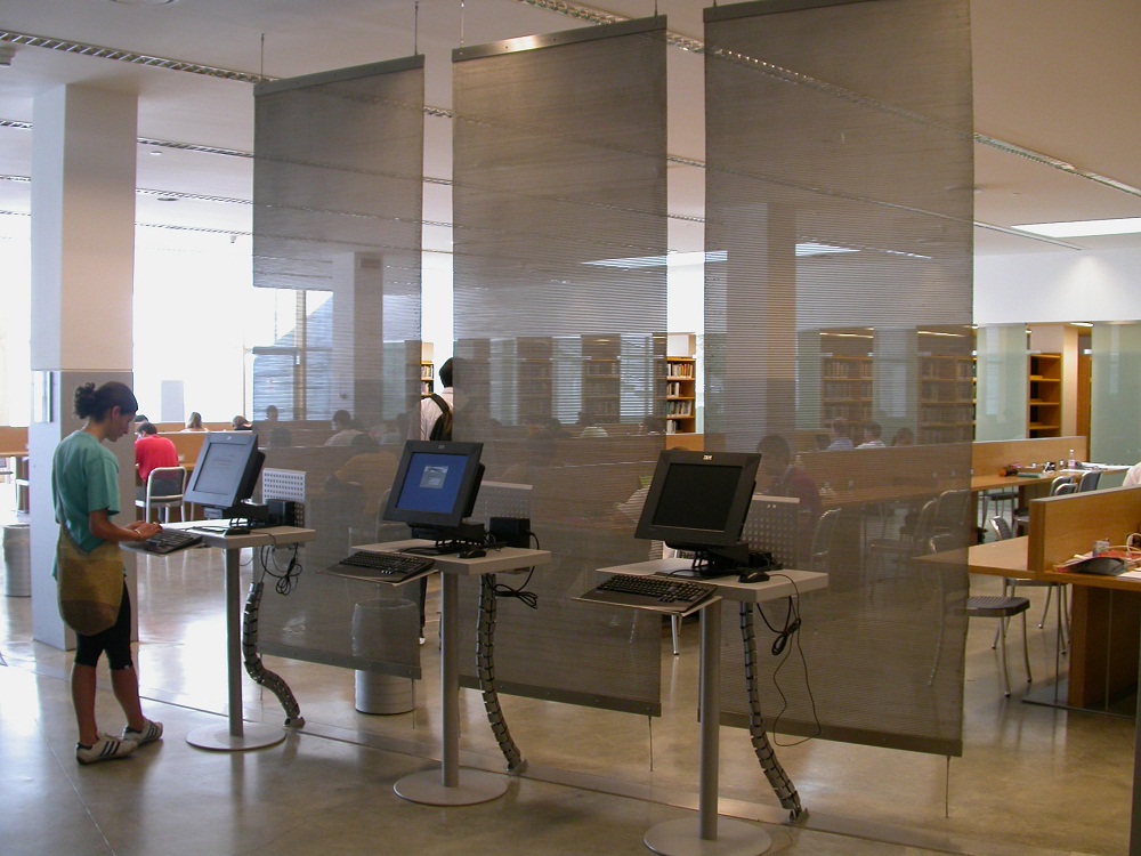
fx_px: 1253
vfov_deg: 37.7
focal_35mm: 38
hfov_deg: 49.0
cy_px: 428
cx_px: 570
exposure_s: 1/45.5
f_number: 3
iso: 100
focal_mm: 7.85
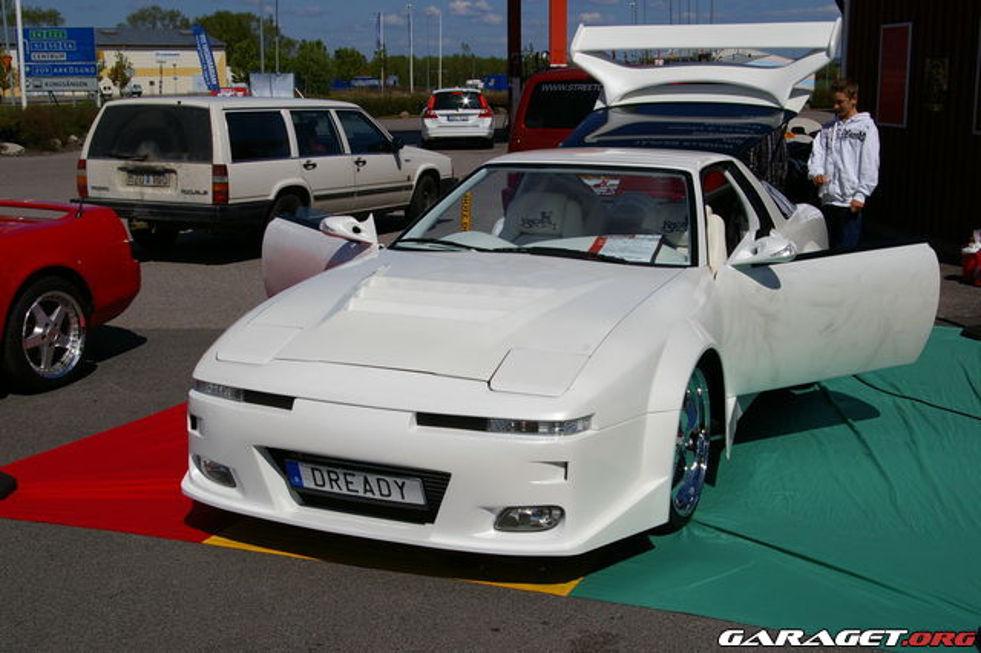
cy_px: 326
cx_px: 490
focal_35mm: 46
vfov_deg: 28.9
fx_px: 1266
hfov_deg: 42.3
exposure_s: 1/500
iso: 200
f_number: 14
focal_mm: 31
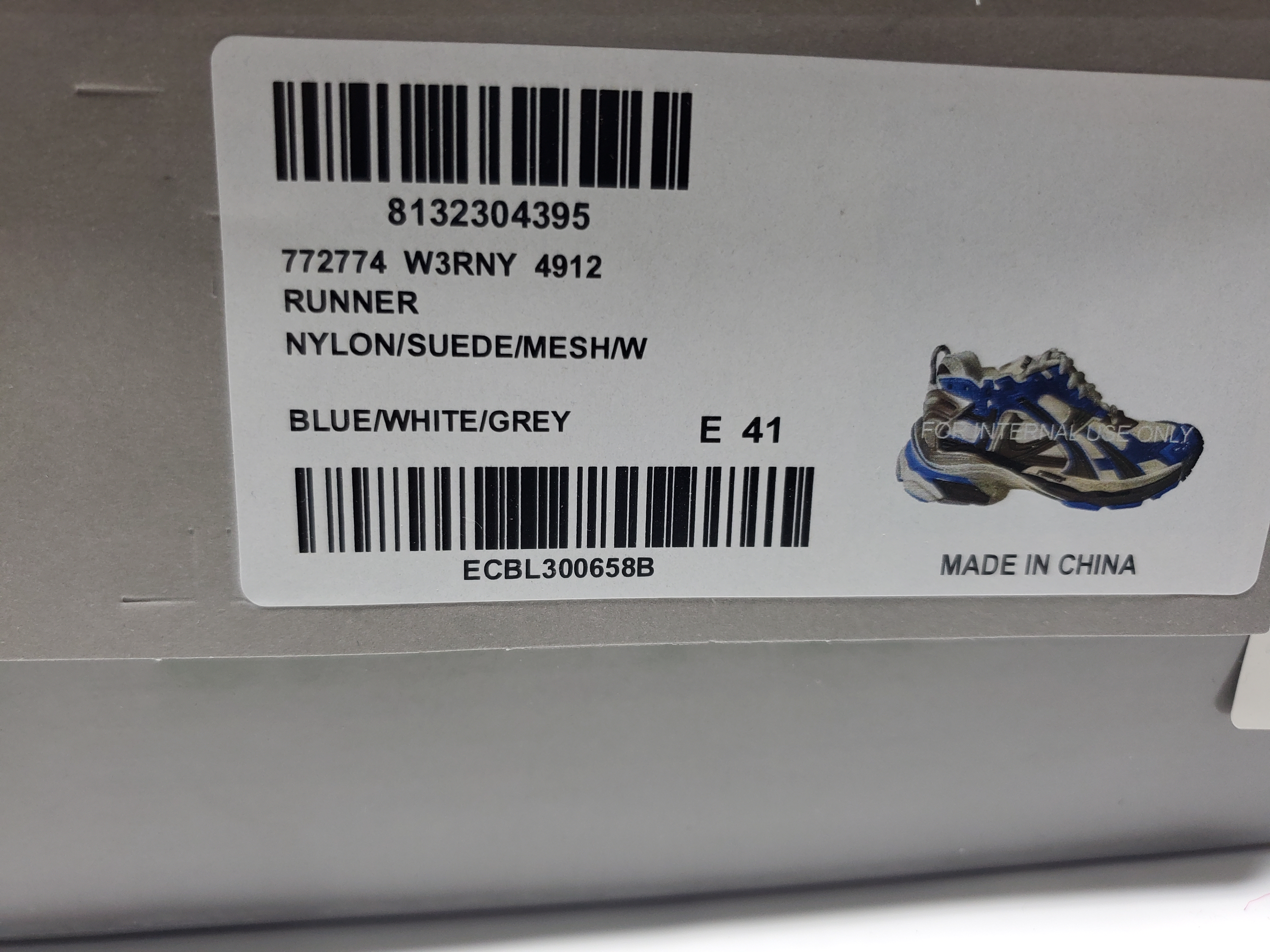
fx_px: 954
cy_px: 476
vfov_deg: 53.1
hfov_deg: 67.3
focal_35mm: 26
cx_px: 635
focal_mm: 4.3
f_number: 1.5
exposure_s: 1/114
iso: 50
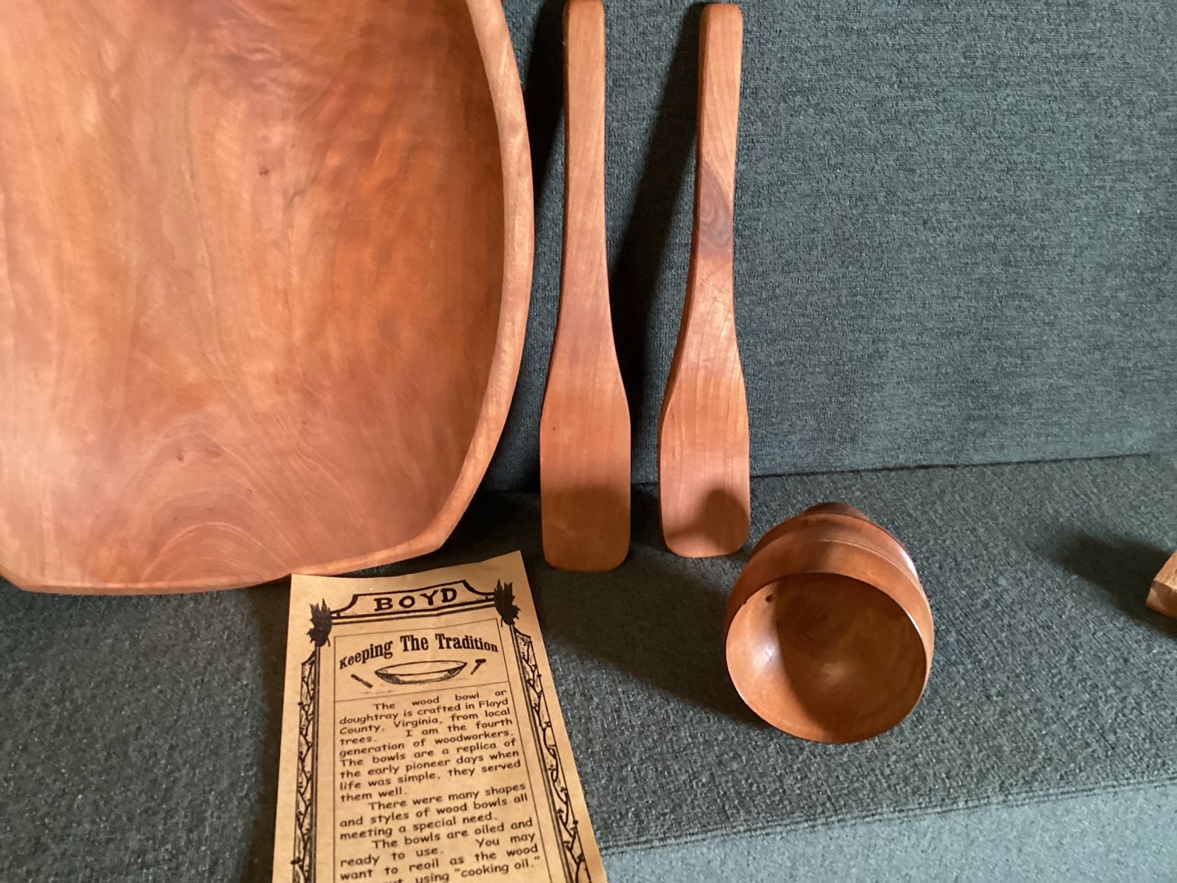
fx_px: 1054
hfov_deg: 58.3
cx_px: 588
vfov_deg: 45.4
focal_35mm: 31
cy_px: 442
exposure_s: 1/60
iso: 400
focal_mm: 3.3
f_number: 2.4
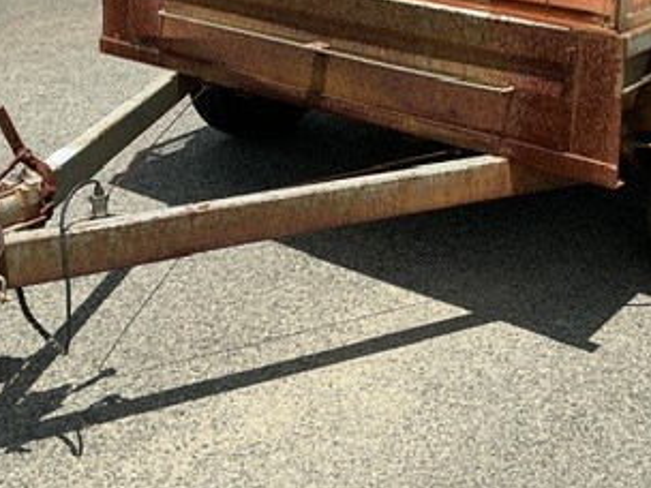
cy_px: -6
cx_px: 433
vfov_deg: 23.0
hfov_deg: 31.4
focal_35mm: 61
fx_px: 1147
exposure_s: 1/2141
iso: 25
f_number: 1.8
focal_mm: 3
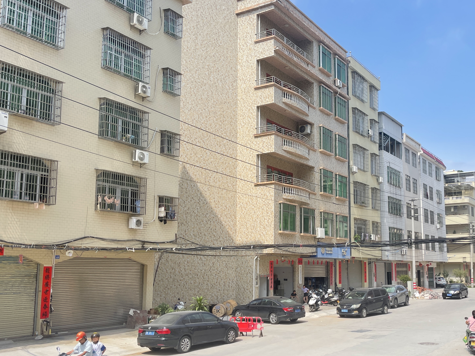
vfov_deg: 39.6
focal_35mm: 36
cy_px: 197
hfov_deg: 50.4
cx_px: 319
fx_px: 494
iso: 32
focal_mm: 4.2
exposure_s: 1/2398
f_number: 1.6
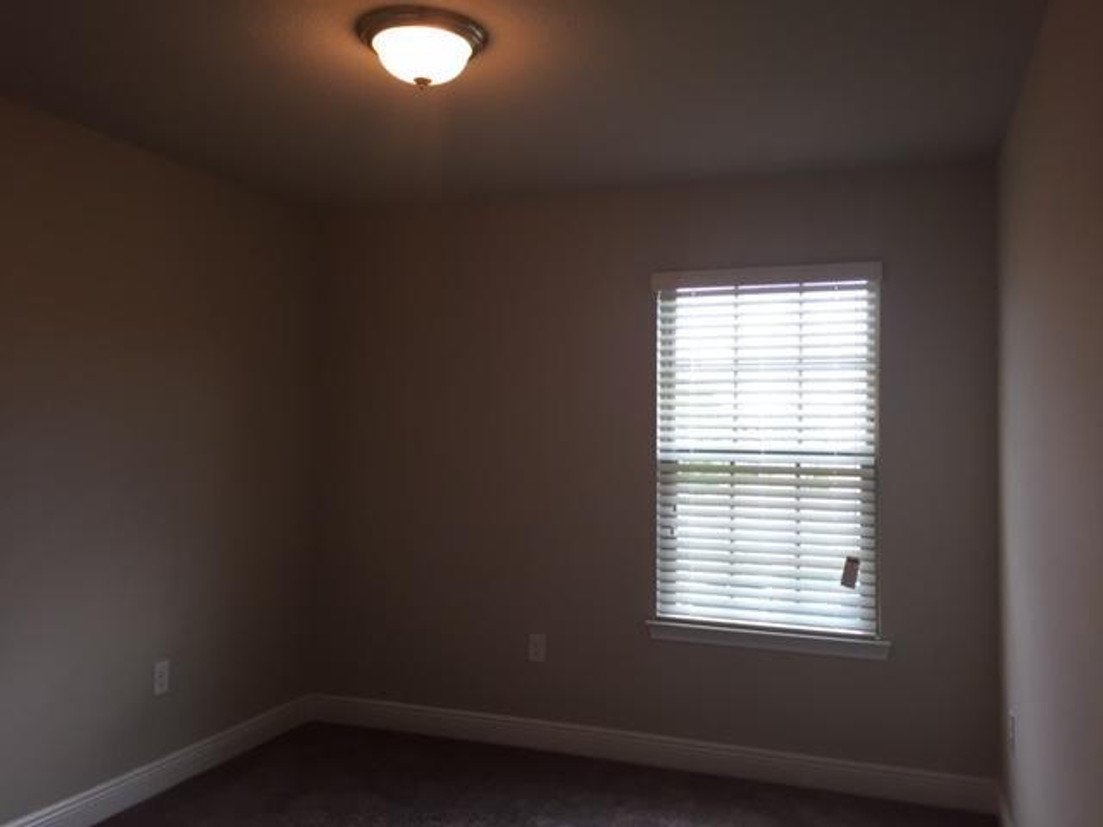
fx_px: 924
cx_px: 552
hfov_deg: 61.7
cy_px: 414
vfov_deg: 48.2
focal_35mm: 29
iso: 32
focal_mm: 4.15
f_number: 2.2
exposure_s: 1/30
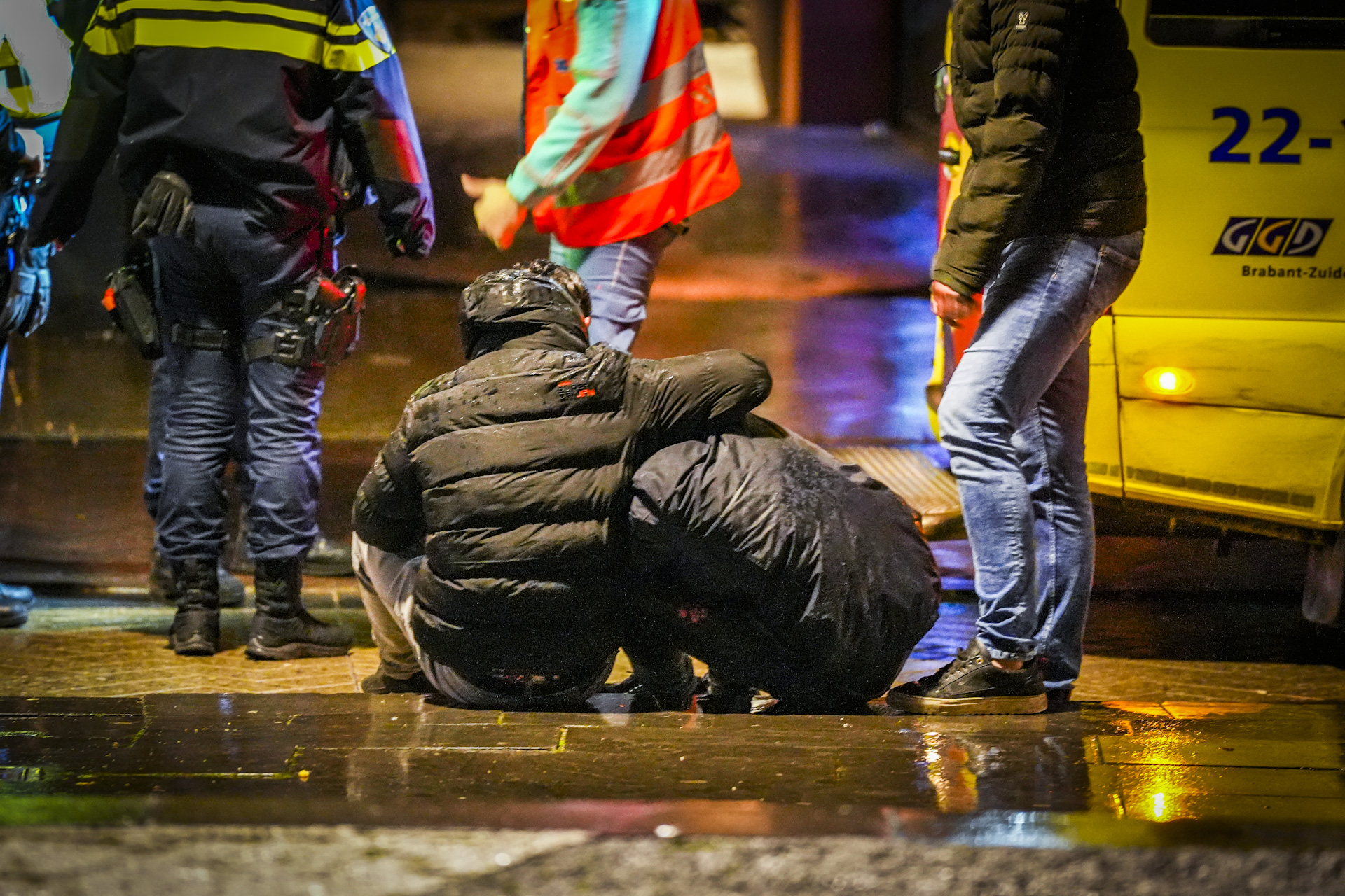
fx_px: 7472
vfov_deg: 6.9
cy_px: 448
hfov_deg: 10.3
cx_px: 672
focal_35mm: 200
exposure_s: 1/30
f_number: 2.8
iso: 6400
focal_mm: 200
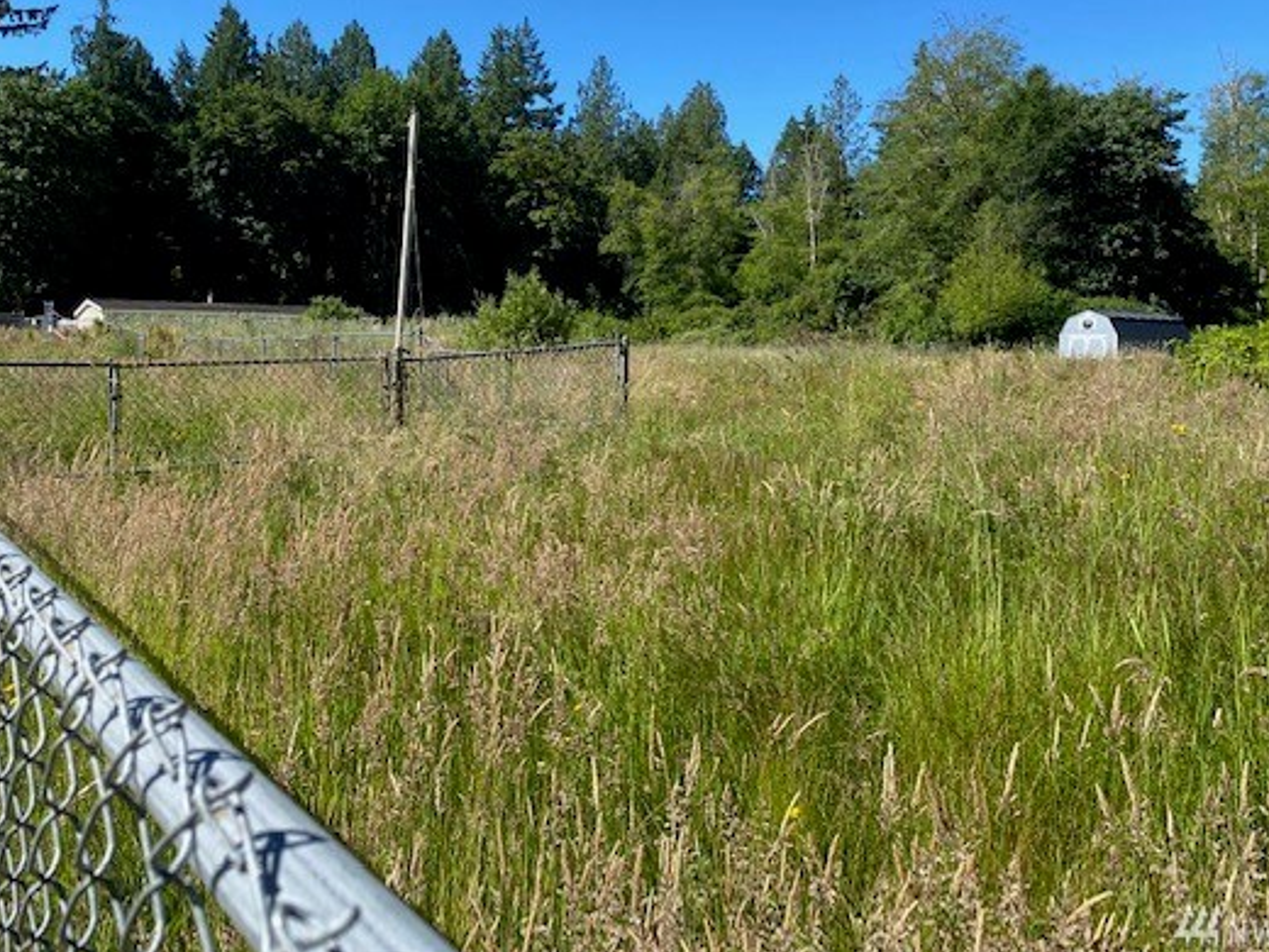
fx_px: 1173
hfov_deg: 56.7
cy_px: 371
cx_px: 581
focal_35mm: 32
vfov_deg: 43.9
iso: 32
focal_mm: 4.25
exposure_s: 1/1608
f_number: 1.8
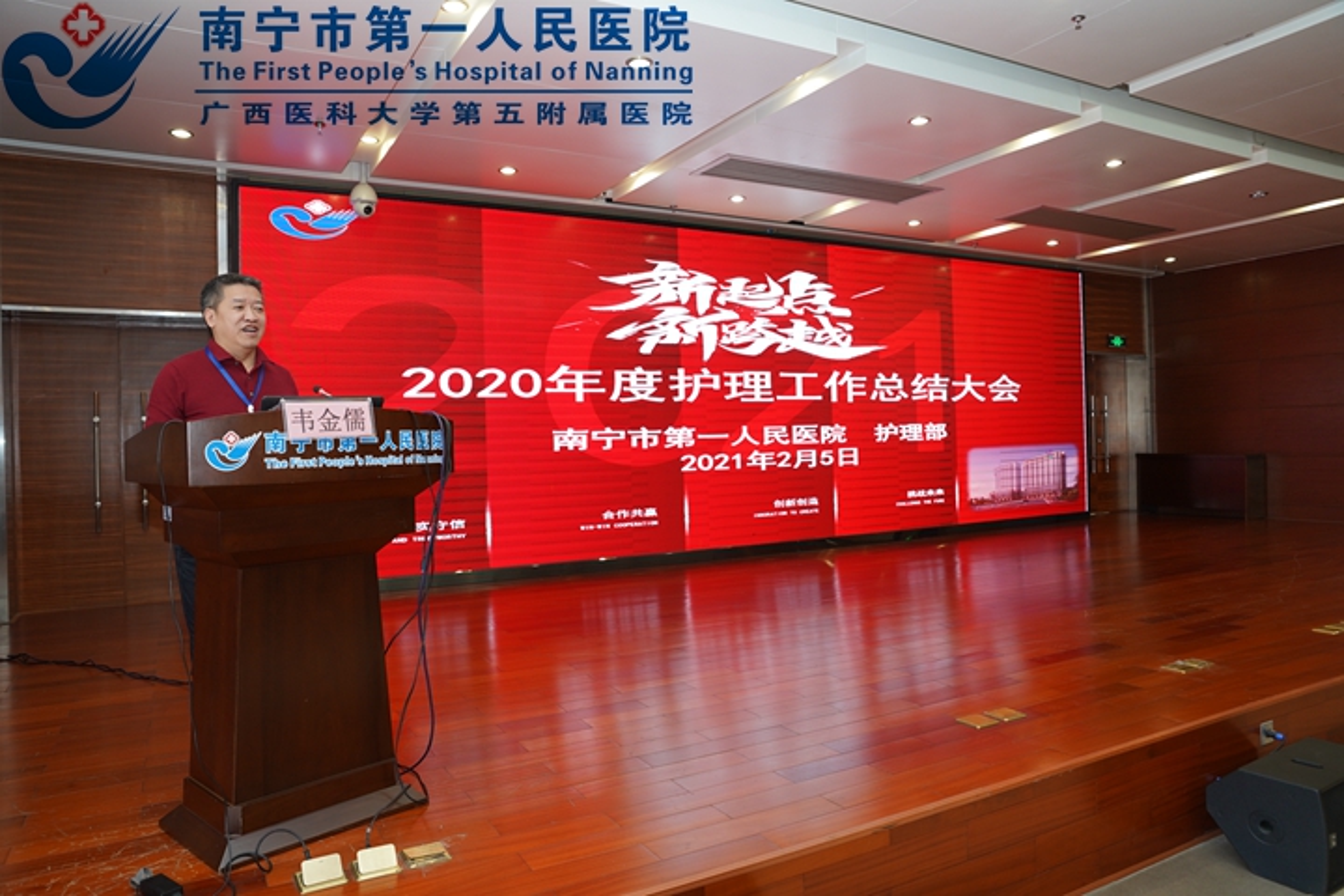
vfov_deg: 53.1
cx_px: 672
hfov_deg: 73.7
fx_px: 896
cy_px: 448
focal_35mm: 24
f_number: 3.5
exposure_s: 1/80
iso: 640
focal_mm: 24
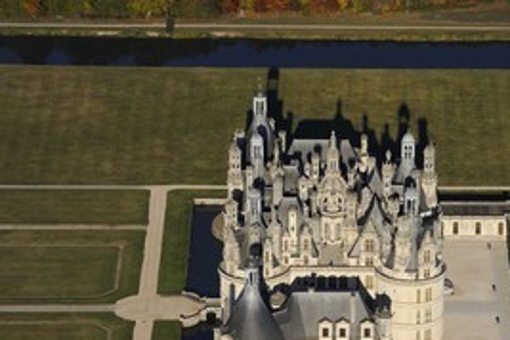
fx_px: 3456
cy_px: 260
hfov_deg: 8.4
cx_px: 338
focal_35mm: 244
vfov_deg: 5.6
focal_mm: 155
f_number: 11
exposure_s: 1/1000
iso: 400
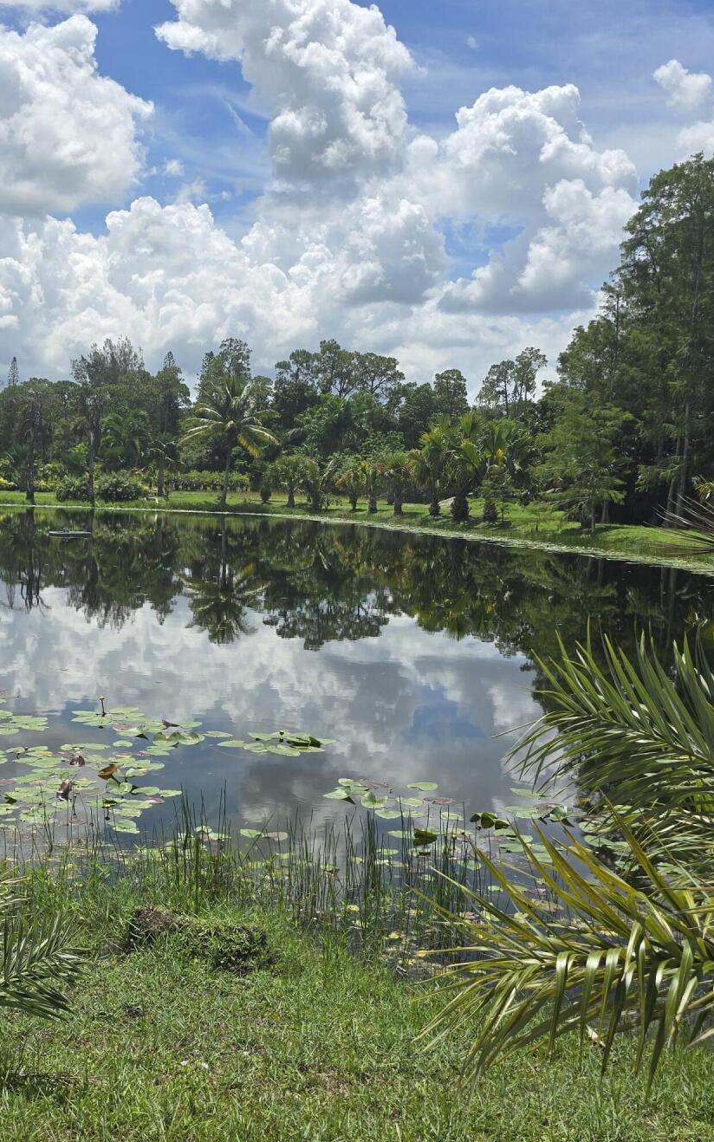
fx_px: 1152
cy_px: 632
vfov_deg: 52.6
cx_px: 219
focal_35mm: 37
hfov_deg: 34.0
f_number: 1.7
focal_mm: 6.3
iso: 12
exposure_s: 1/1238
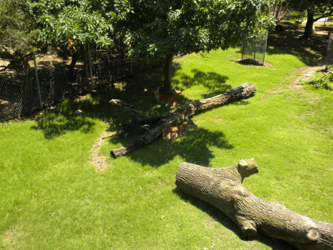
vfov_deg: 38.7
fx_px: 356
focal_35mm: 37
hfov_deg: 50.1
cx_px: 166
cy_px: 125
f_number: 10
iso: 90
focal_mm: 6.6
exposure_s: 1/47.8
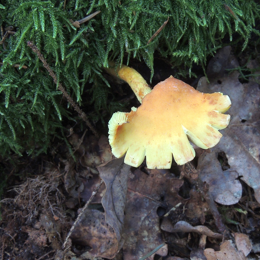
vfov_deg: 30.6
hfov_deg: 30.5
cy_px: 131
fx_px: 476
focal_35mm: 56
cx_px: 148
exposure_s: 1/2
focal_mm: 8.3
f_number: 7.8
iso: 200
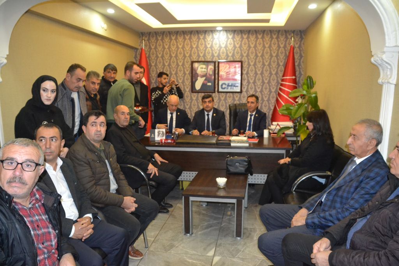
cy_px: 133
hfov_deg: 67.4
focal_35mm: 27
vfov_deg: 47.9
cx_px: 200
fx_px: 299
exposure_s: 1/60
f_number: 3.5
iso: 3200
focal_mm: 18
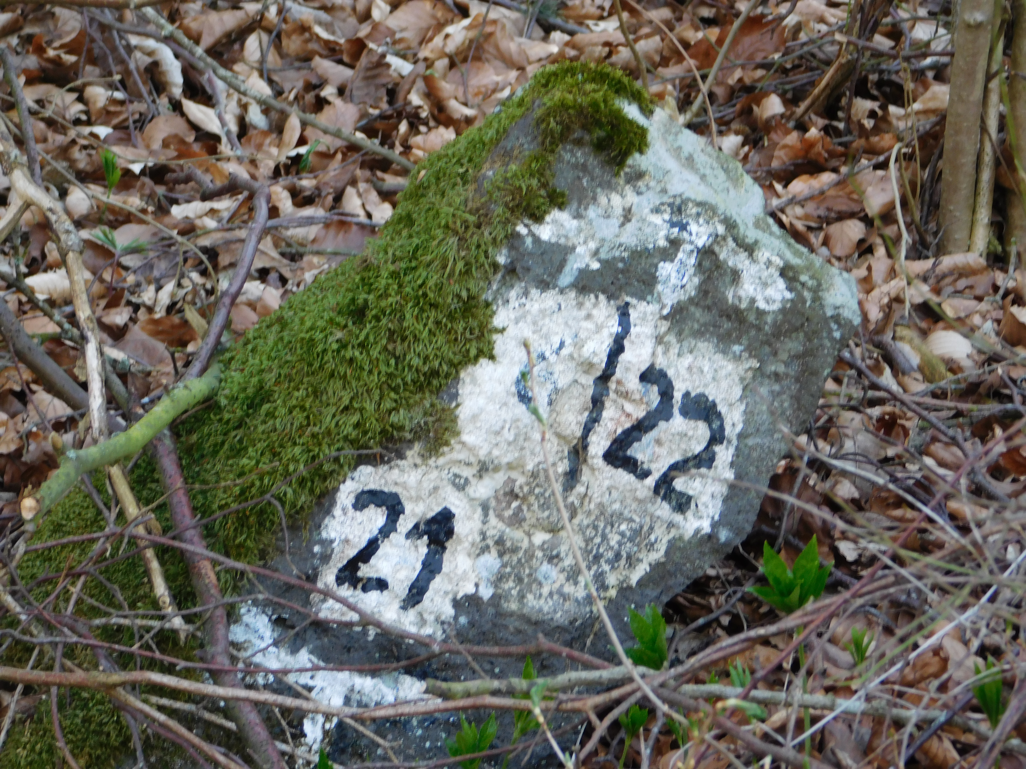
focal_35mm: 232
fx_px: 6876
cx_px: 513
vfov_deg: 6.4
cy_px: 384
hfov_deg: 8.5
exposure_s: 1/30
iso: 125
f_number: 5.6
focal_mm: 41.3
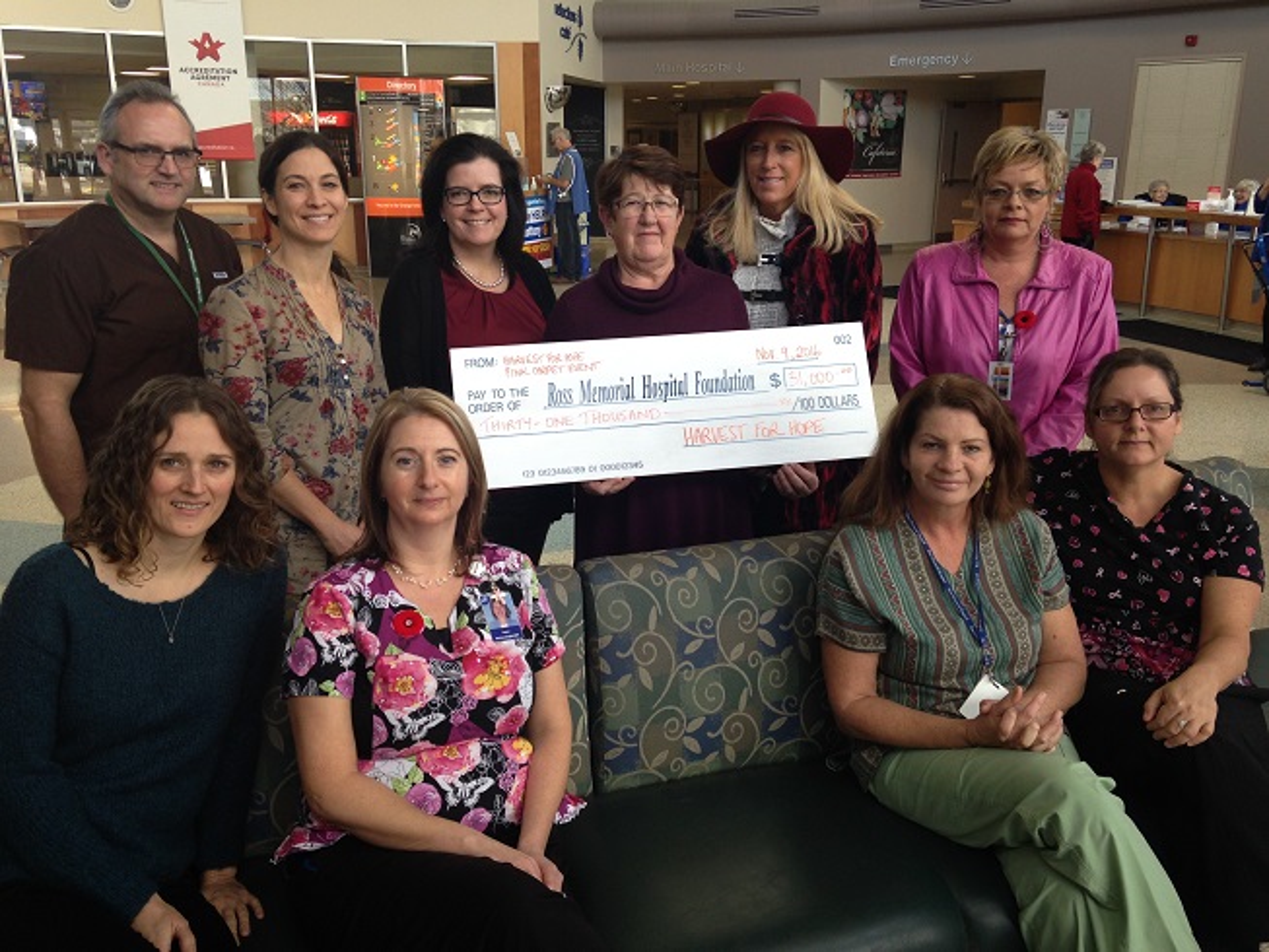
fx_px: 1210
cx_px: 634
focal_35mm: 33
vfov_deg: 43.0
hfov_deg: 55.3
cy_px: 476
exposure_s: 1/60
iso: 50
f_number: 2.4
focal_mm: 4.12
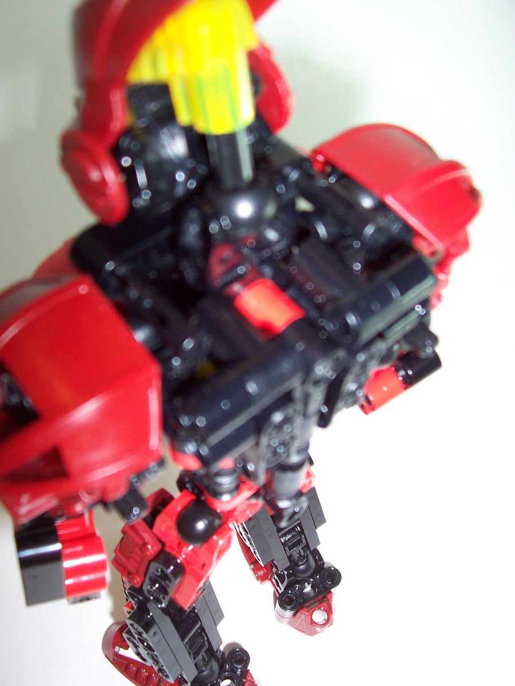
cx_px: 258
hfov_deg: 38.7
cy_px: 343
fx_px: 734
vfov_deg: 50.1
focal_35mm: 37
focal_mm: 5.6
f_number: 2.8
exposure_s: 1/60
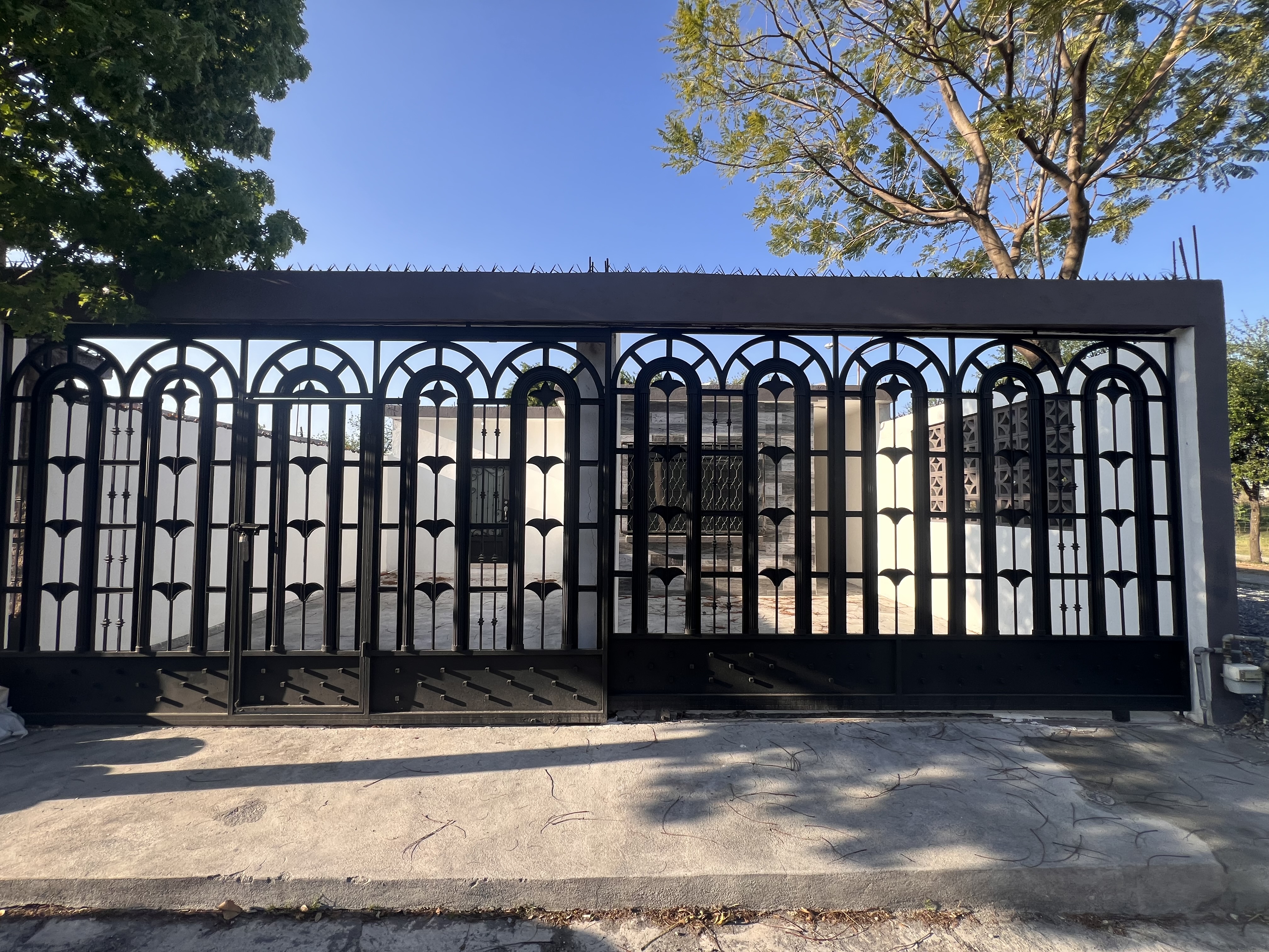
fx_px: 477
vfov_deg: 89.9
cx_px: 634
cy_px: 476
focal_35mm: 13
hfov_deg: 106.2
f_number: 1.8
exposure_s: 1/433
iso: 32
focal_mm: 1.57
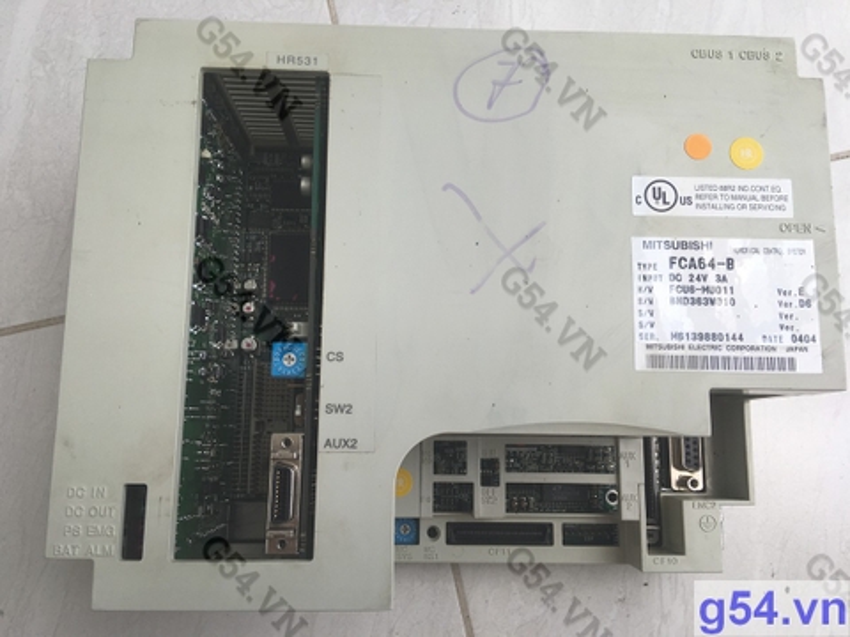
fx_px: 712
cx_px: 425
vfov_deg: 48.2
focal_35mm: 29
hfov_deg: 61.7
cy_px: 318
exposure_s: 1/513
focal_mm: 4.15
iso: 25
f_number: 2.2
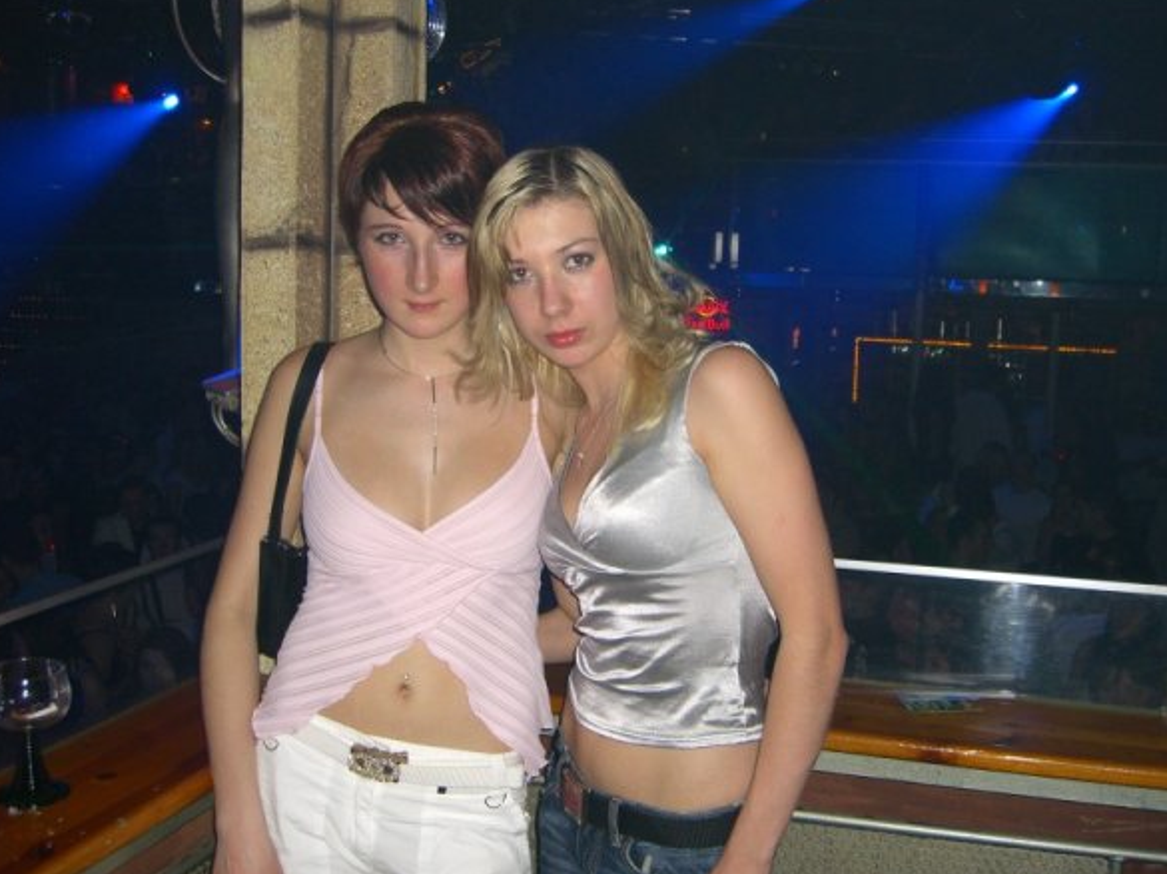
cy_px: 435
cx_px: 588
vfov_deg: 36.8
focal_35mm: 39
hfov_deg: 47.9
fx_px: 1314
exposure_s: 1/60
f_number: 2.8
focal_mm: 7.9
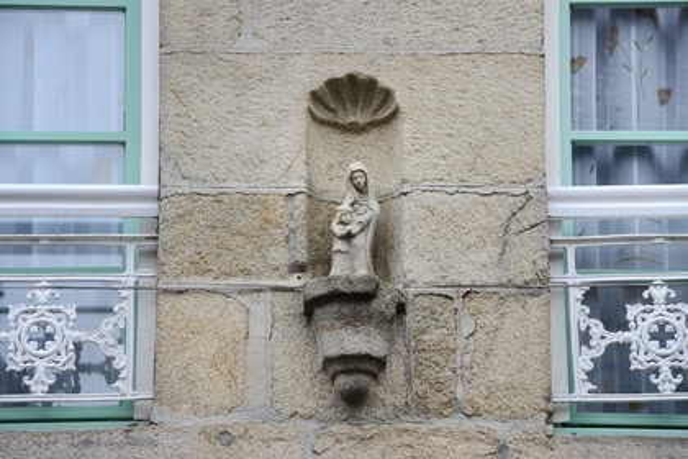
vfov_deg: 6.9
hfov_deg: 10.3
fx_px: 3822
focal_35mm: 200
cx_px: 344
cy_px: 230
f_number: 9
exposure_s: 1/200
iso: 400
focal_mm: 200
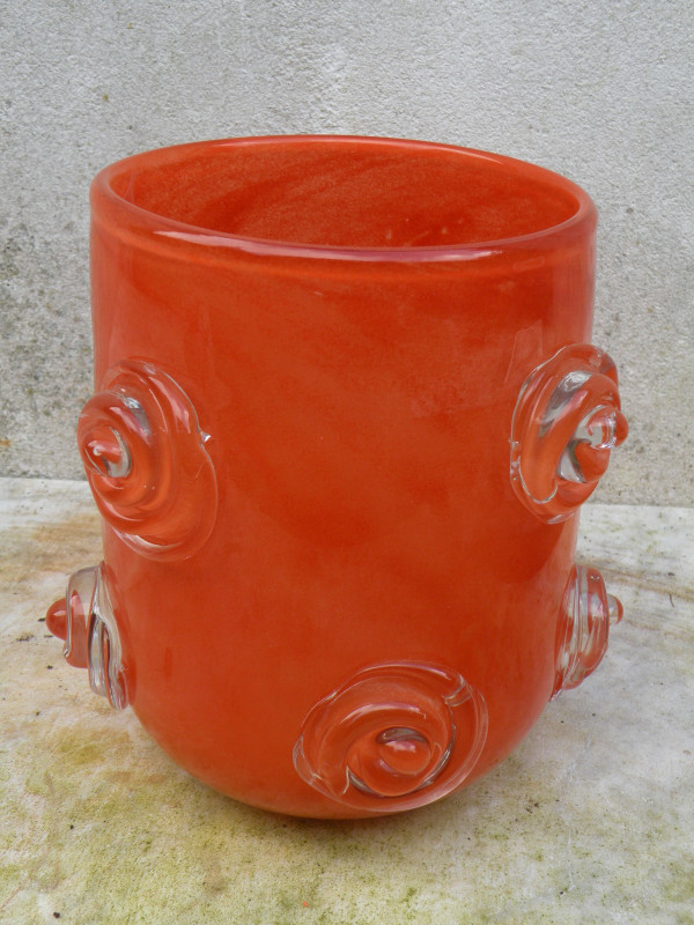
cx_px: 347
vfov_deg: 34.3
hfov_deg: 26.1
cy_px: 462
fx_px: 1497
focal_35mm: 56
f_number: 4
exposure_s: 1/107
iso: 64
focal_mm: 9.8
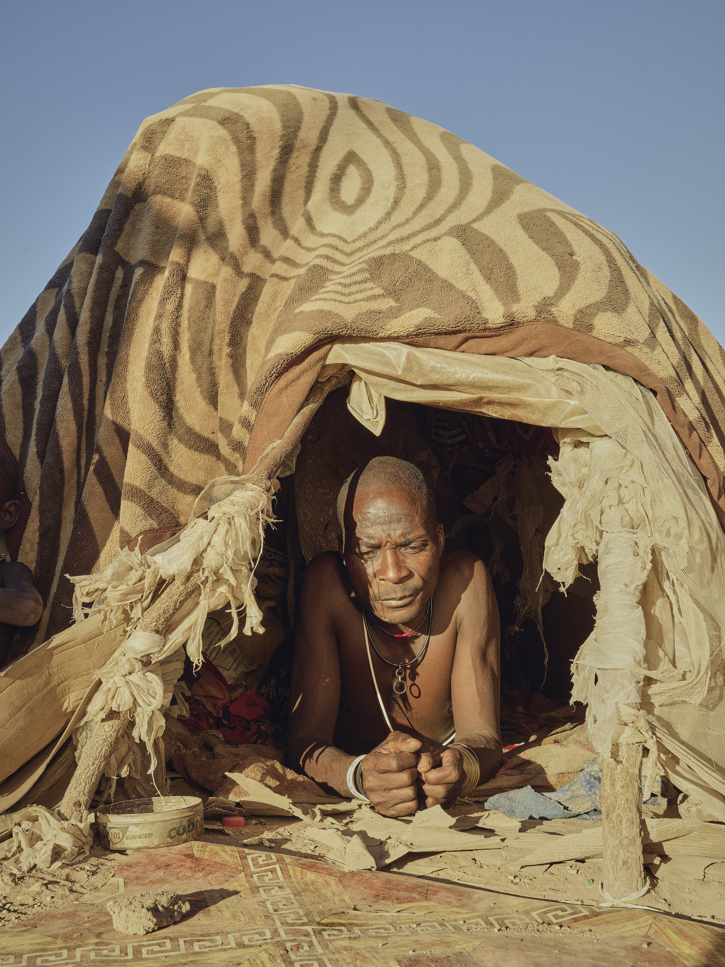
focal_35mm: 39
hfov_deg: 36.8
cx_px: 362
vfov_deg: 47.9
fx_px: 1090
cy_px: 484
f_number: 16
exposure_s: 1/125
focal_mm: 50
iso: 400
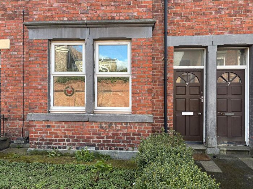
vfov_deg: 53.1
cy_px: 94
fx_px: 190
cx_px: 126
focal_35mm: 26
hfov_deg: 67.3
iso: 50
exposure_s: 1/343
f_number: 1.6
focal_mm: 5.96
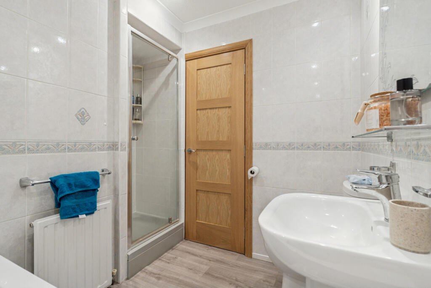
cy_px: 144
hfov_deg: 95.0
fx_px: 198
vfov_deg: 72.1
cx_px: 216
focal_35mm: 16
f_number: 5
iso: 500
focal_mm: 11
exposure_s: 1/25
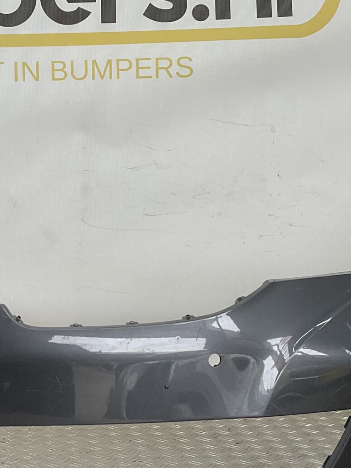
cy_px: 256
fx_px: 974
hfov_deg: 20.0
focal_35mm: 72
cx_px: 21
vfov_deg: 27.0
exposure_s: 1/173
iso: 16
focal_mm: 3
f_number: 1.8
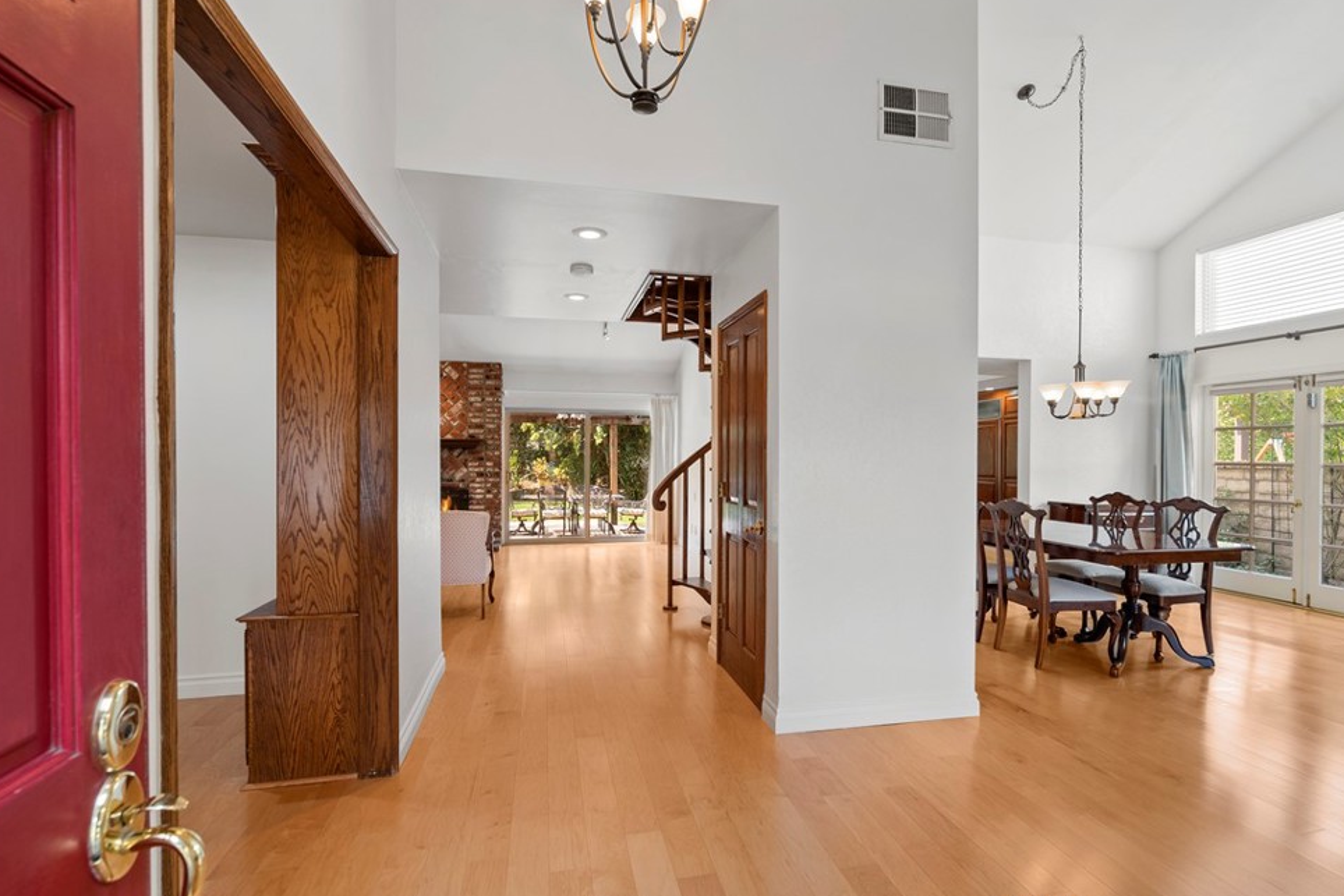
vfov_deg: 70.5
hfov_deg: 93.2
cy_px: 456
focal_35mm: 17
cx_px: 694
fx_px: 635
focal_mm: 16
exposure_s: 1/8
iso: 250
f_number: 6.7
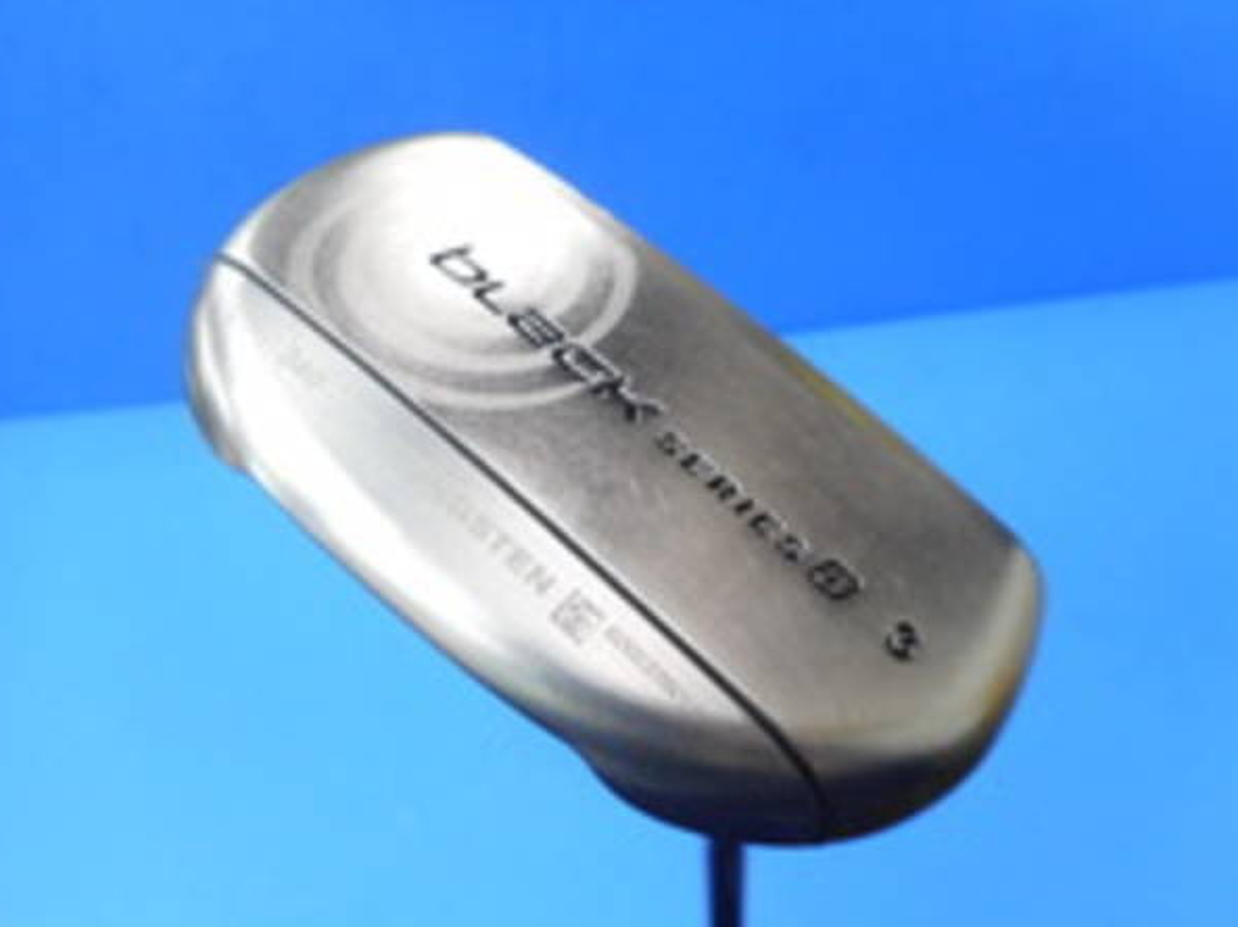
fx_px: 965
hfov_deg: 65.4
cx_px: 614
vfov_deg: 51.3
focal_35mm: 27
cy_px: 499
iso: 110
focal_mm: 4.5
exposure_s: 1/30
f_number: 3.7
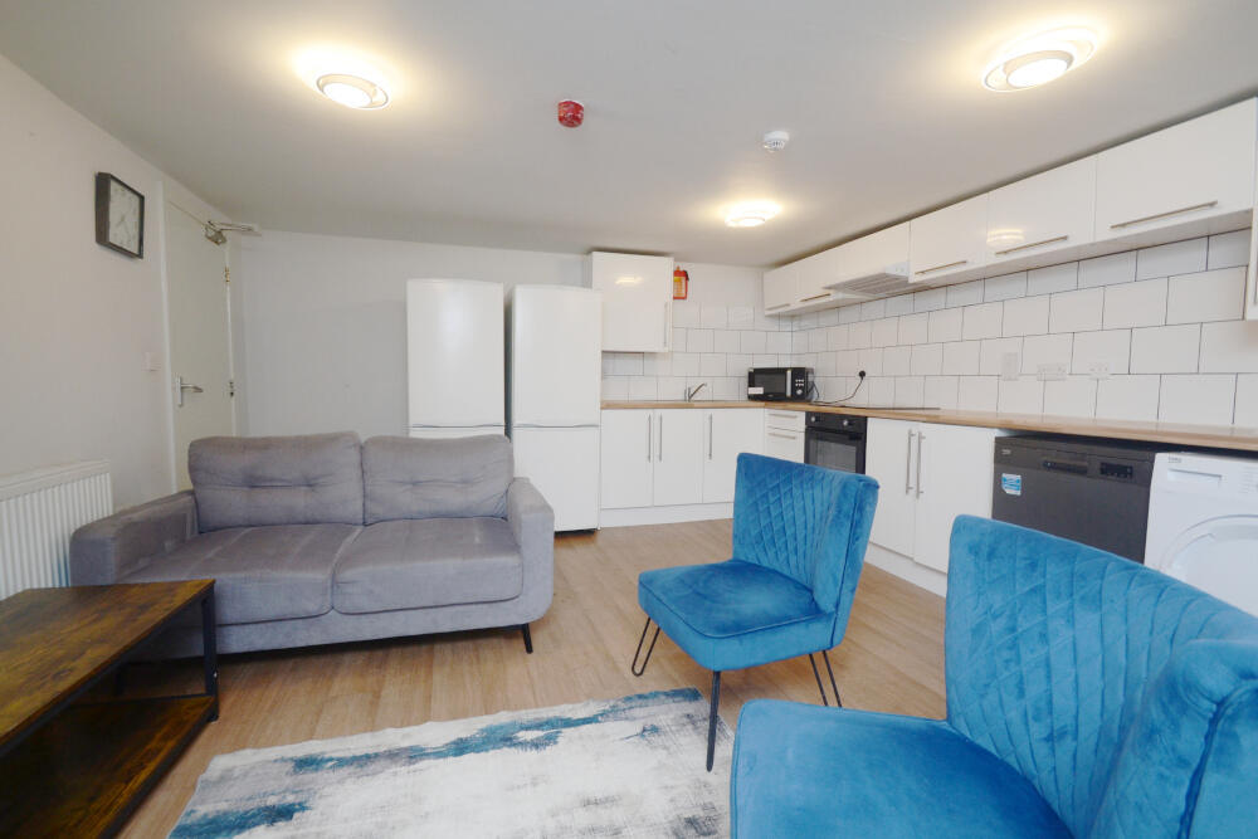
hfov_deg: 100.4
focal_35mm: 15
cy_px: 420
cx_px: 629
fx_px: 524
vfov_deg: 77.3
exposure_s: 1/100
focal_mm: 10
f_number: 5
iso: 400
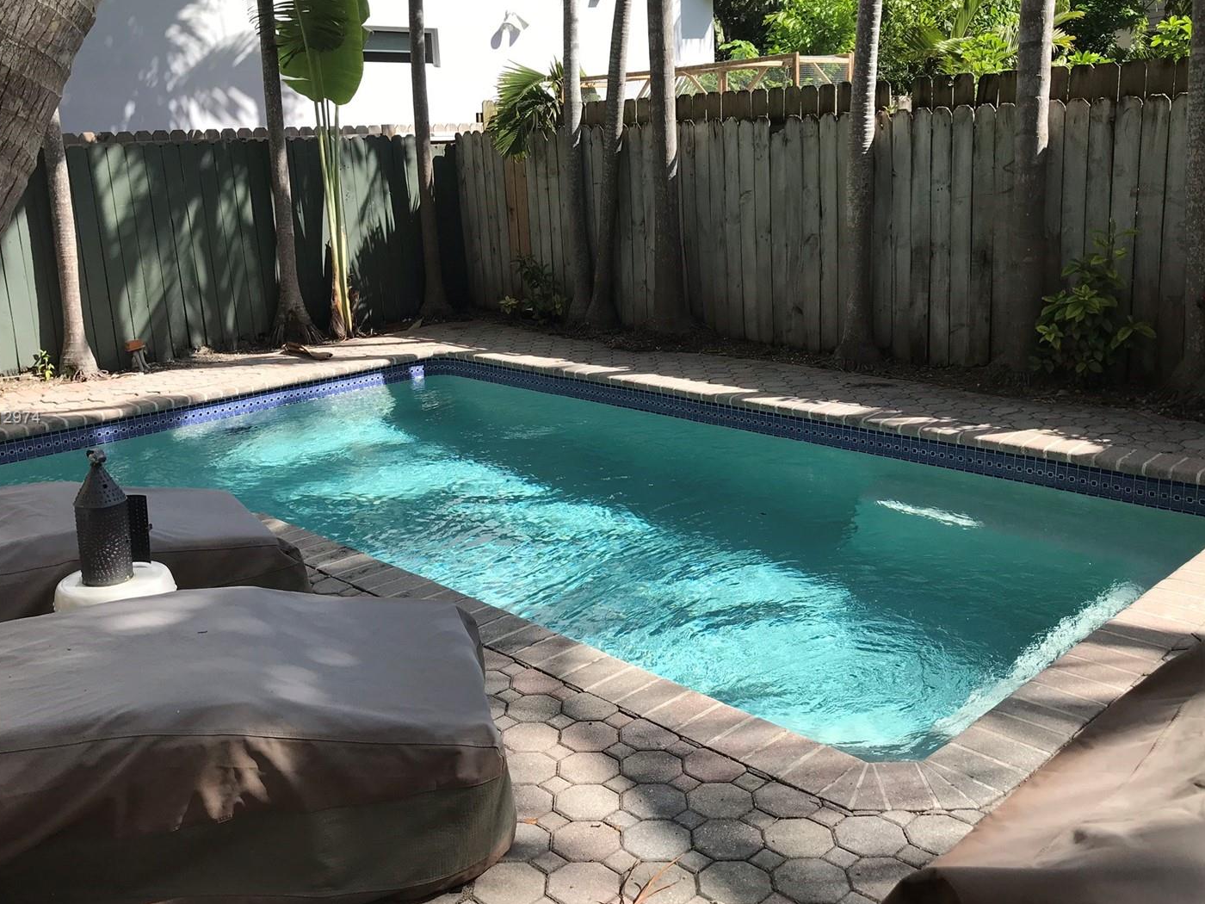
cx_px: 593
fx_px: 1114
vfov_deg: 44.1
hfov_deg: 56.8
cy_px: 418
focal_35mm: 32
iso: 20
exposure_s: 1/1182
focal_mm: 3.99
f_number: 1.8
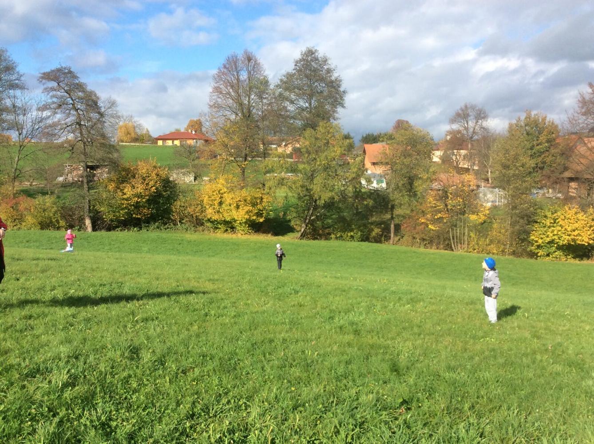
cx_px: 297
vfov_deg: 44.0
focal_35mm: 32
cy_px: 222
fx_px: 548
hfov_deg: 56.9
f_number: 2.4
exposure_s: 1/1040
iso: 32
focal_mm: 3.3
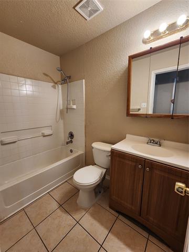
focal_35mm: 13
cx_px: 94
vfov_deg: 106.2
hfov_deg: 89.9
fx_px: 95
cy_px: 126
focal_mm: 2.2
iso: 200
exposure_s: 1/60
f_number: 2.2
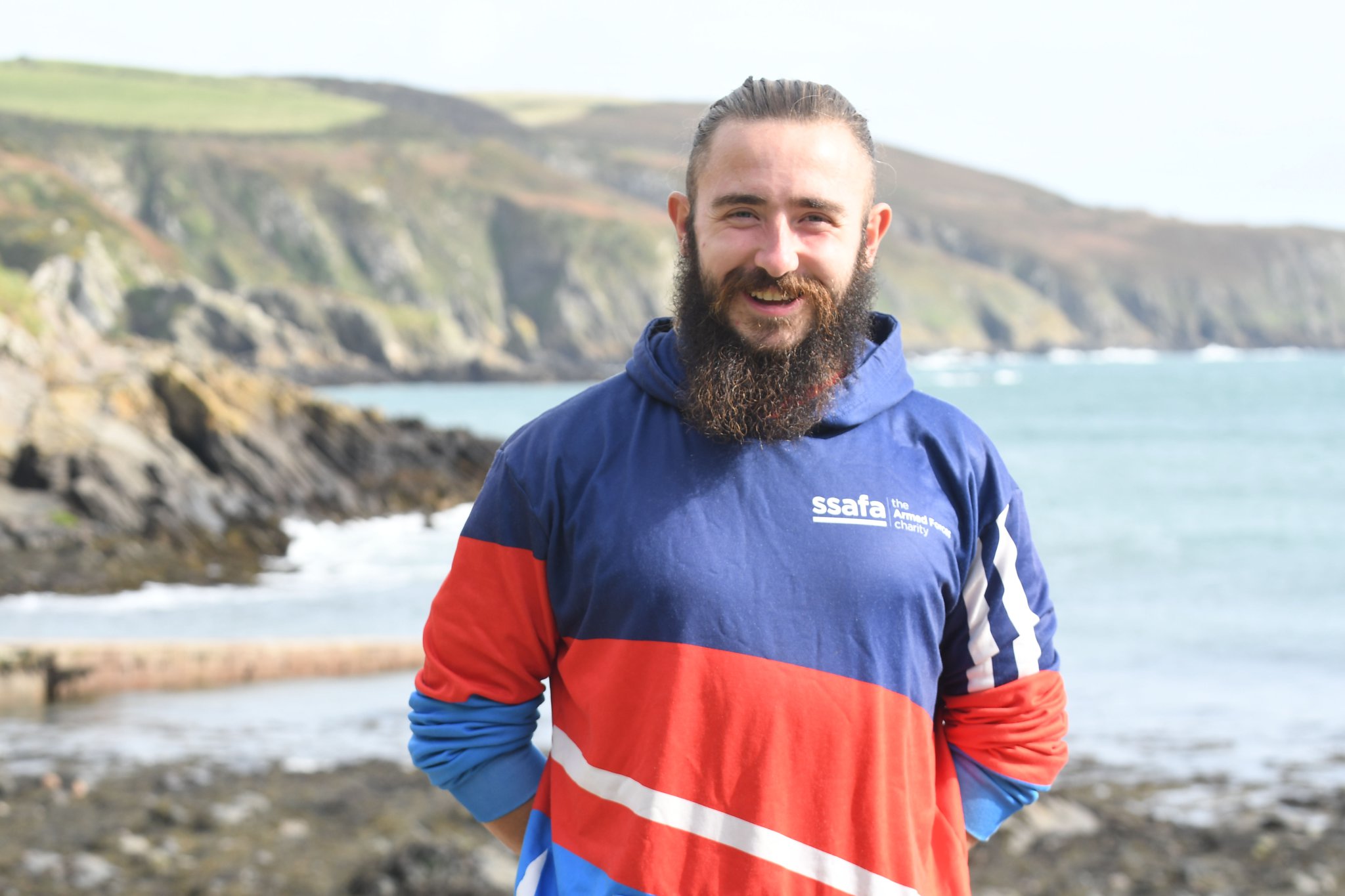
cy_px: 448
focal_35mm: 105
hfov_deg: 19.5
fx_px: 3922
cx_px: 672
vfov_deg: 13.0
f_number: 9
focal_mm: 70
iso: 250
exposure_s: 1/320
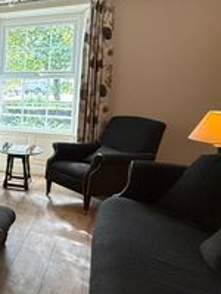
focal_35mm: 42
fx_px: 358
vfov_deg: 44.6
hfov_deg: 24.8
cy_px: 123
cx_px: -125
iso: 500
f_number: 2.2
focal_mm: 2.22
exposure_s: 1/100
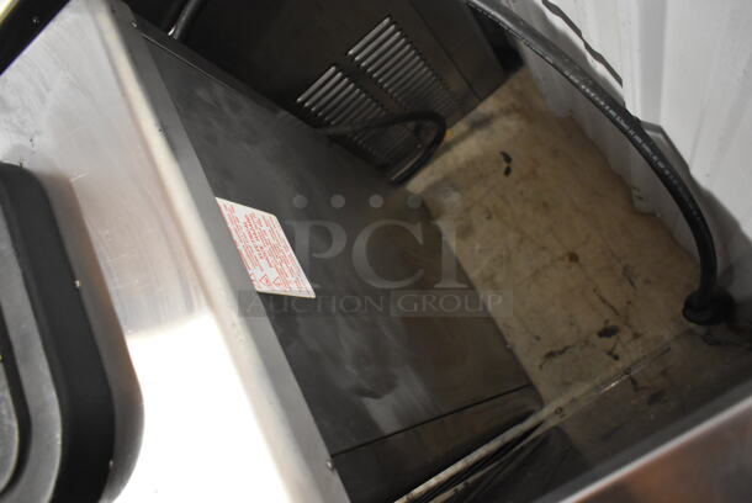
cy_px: 252
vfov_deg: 48.0
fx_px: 565
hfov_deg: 67.3
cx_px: 376
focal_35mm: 27
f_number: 3.5
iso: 2500
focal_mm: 18
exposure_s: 1/30
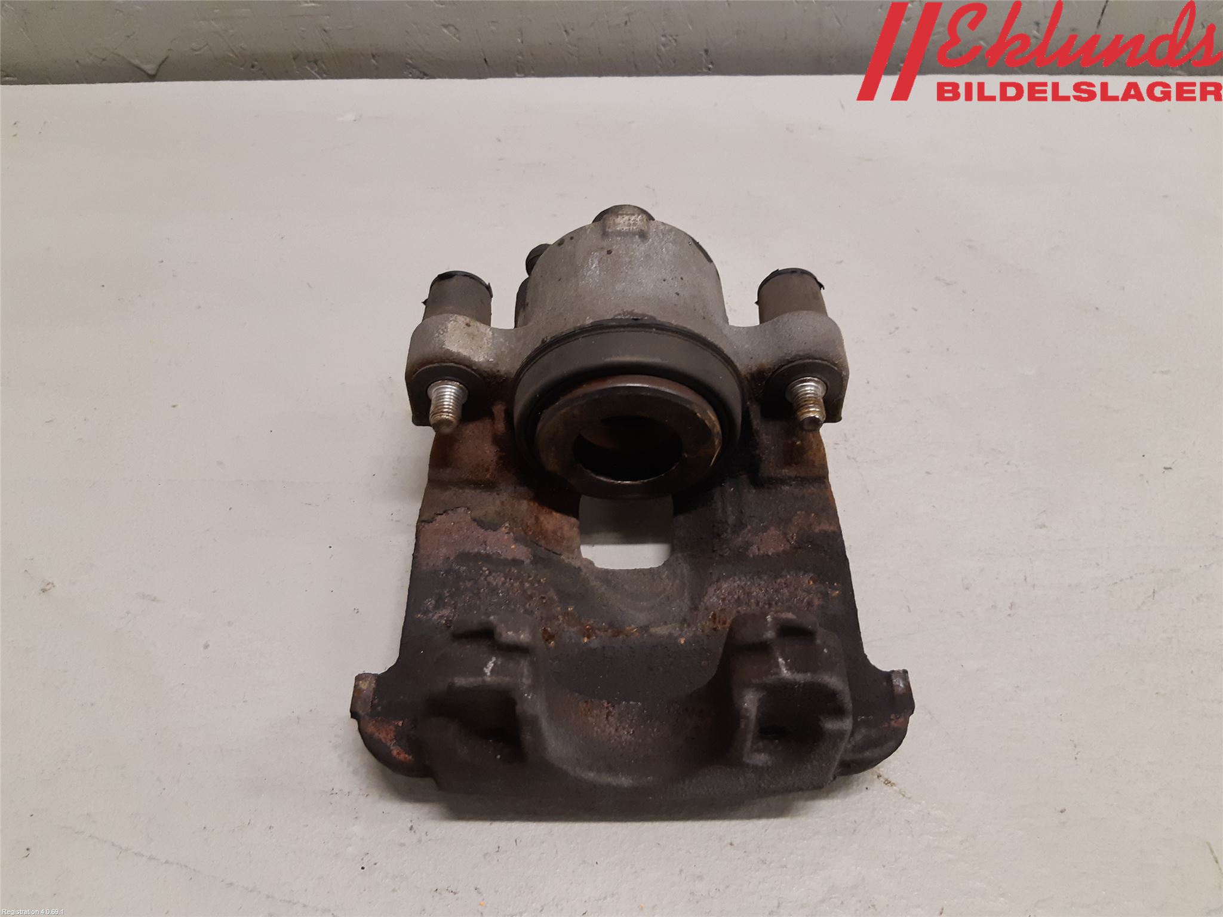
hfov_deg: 67.3
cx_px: 612
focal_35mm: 26
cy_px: 458
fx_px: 919
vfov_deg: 53.1
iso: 200
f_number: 1.7
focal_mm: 3.93
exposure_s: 1/50
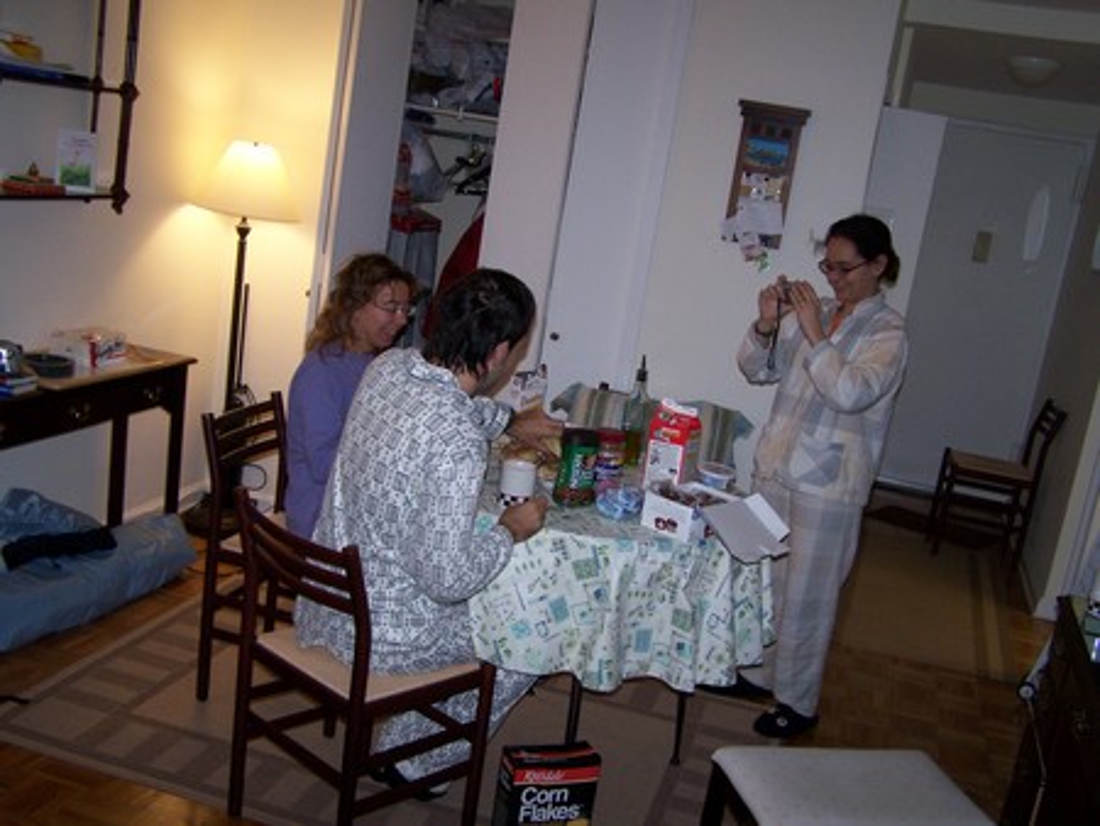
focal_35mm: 38
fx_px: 1208
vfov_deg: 37.8
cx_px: 550
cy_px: 413
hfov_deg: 49.0
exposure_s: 1/60
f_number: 2.8
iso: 140
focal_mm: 6.3
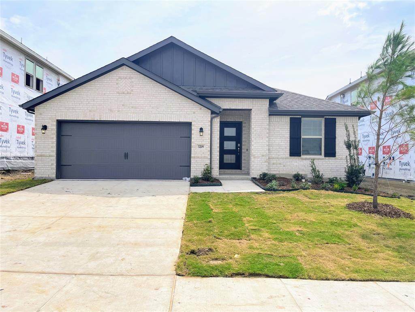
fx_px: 300
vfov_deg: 54.9
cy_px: 156
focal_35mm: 25
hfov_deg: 69.4
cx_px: 208
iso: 32
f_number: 1.6
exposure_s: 1/5618
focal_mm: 5.1
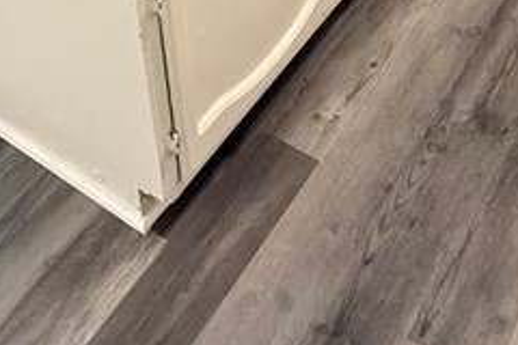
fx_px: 892
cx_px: 395
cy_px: -321
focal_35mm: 62
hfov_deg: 31.7
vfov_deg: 17.0
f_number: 2.2
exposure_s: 1/60
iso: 640
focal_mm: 2.22
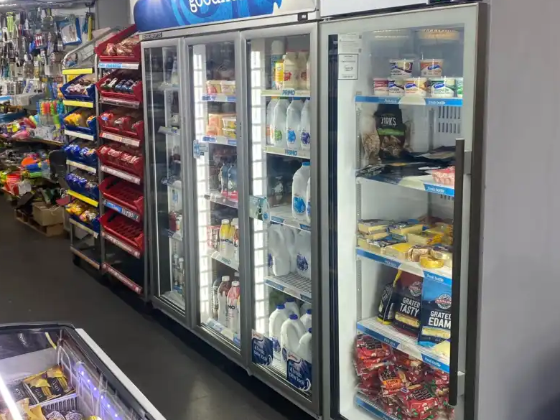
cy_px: 174
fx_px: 647
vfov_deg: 35.9
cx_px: 248
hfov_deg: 46.7
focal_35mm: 40
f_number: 1.8
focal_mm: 4.25
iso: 50
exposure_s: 1/100
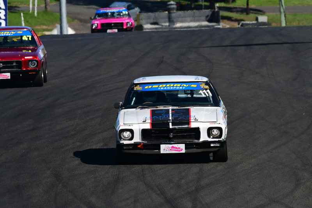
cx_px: 156
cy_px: 104
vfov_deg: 2.2
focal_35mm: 630
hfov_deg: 3.3
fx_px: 5462
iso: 400
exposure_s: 1/640
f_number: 13
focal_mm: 420
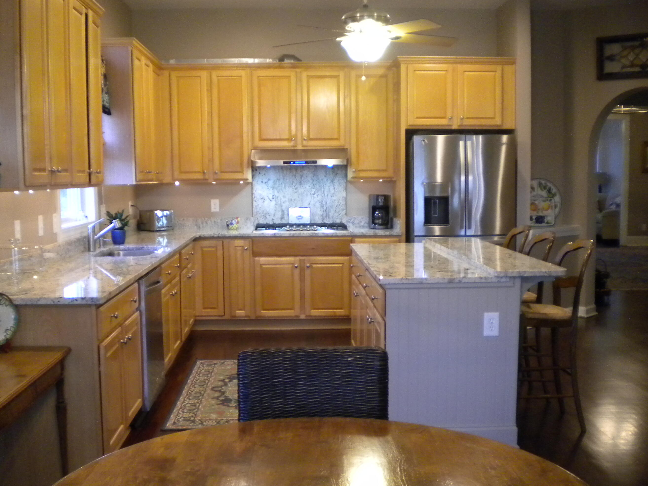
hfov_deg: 46.7
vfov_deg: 35.9
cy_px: 271
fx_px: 749
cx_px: 295
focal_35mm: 40
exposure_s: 1/41.3
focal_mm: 6.3
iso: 400
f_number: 3.1
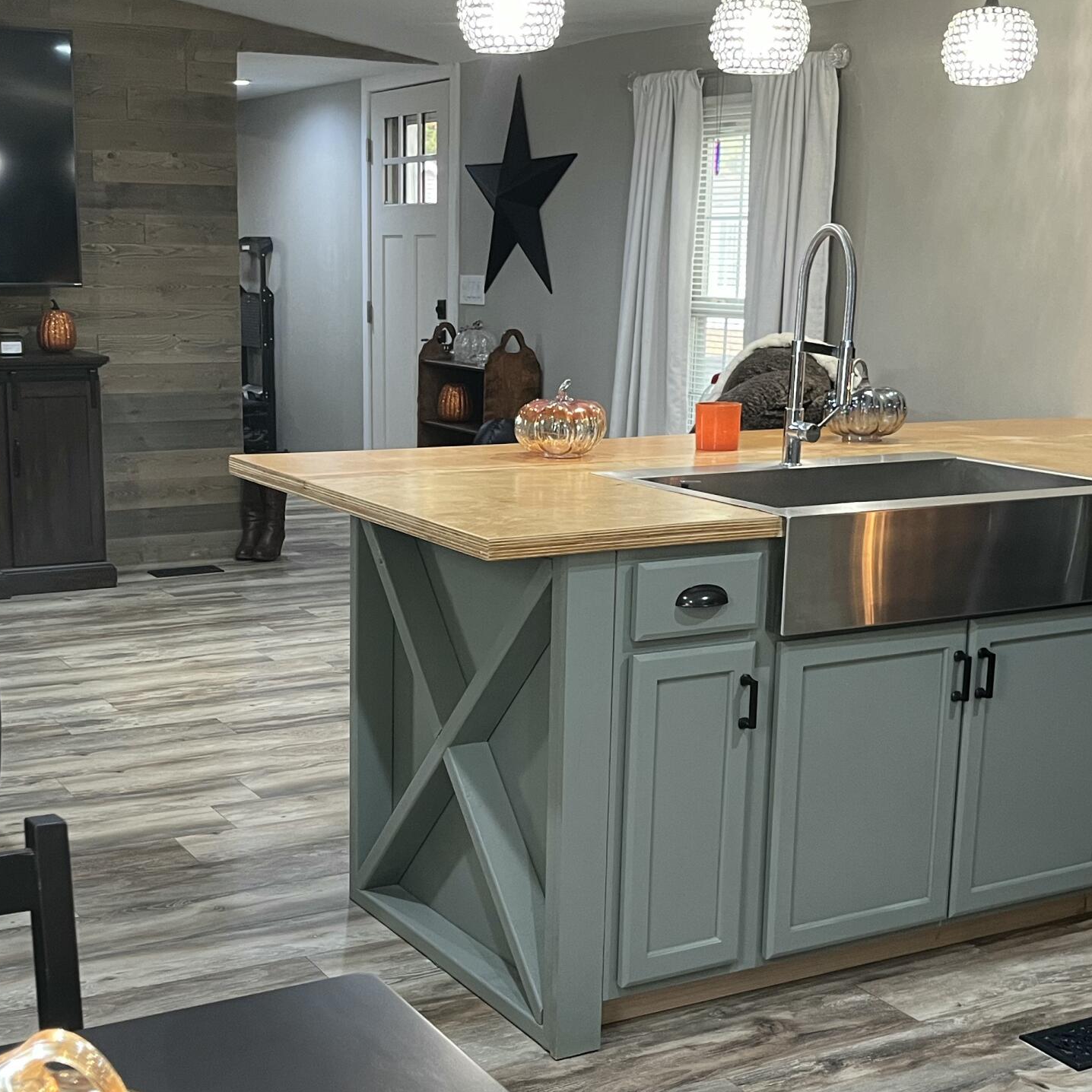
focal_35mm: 48
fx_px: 1713
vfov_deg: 35.3
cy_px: 610
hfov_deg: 35.2
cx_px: 436
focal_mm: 5.1
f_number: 1.6
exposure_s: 1/60
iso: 160
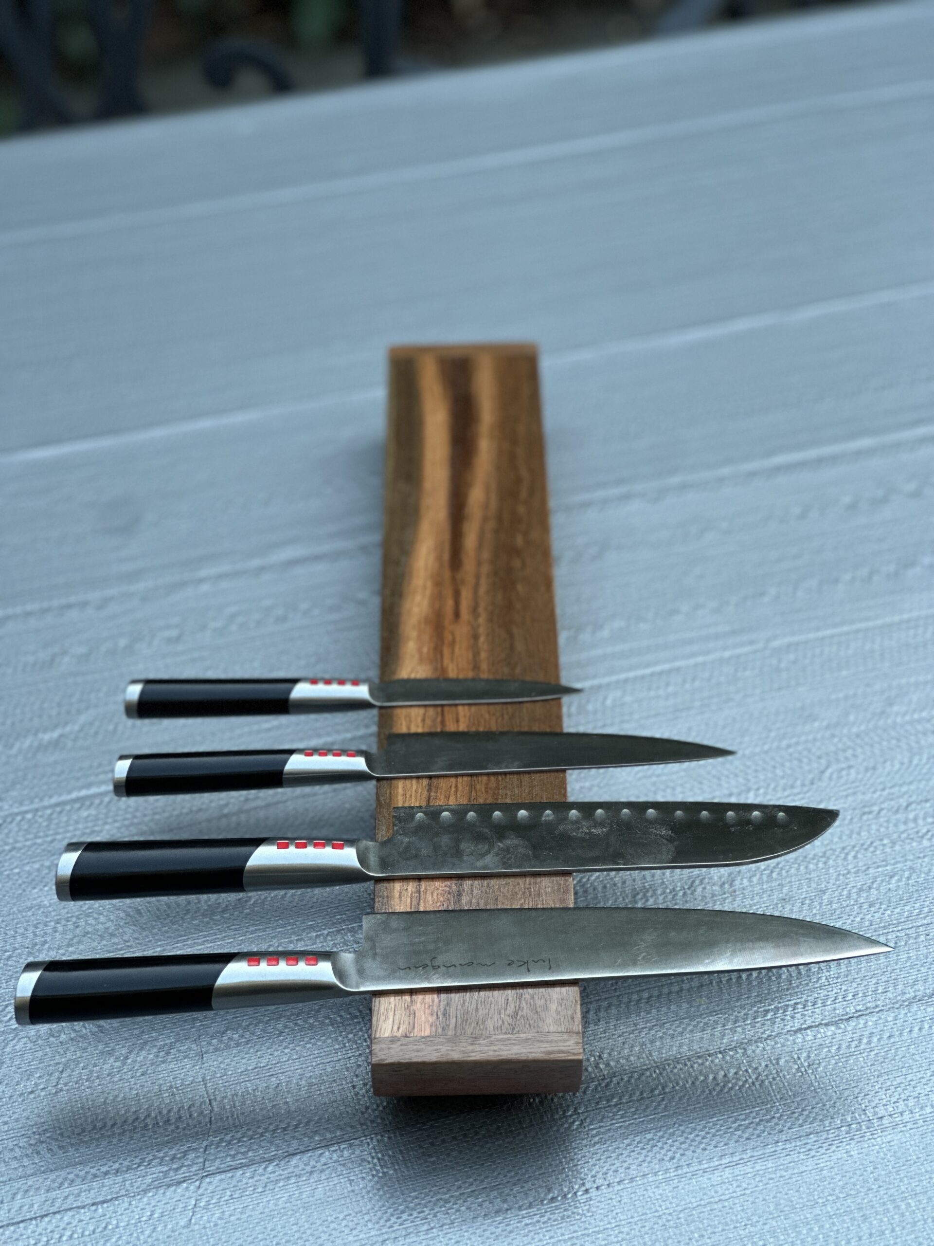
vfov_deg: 25.3
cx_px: 467
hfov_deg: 19.1
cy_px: 623
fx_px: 2770
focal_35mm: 77
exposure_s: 1/121
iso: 200
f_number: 2.8
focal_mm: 9
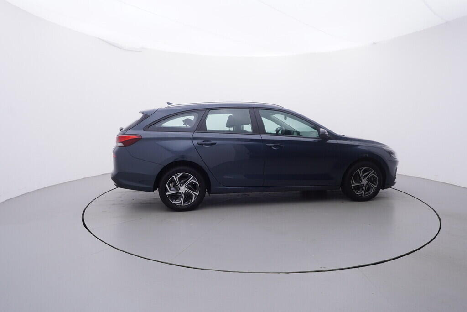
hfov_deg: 77.3
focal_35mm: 22
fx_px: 292
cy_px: 156
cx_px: 234
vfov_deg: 56.2
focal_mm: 15
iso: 200
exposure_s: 1/80
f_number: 5
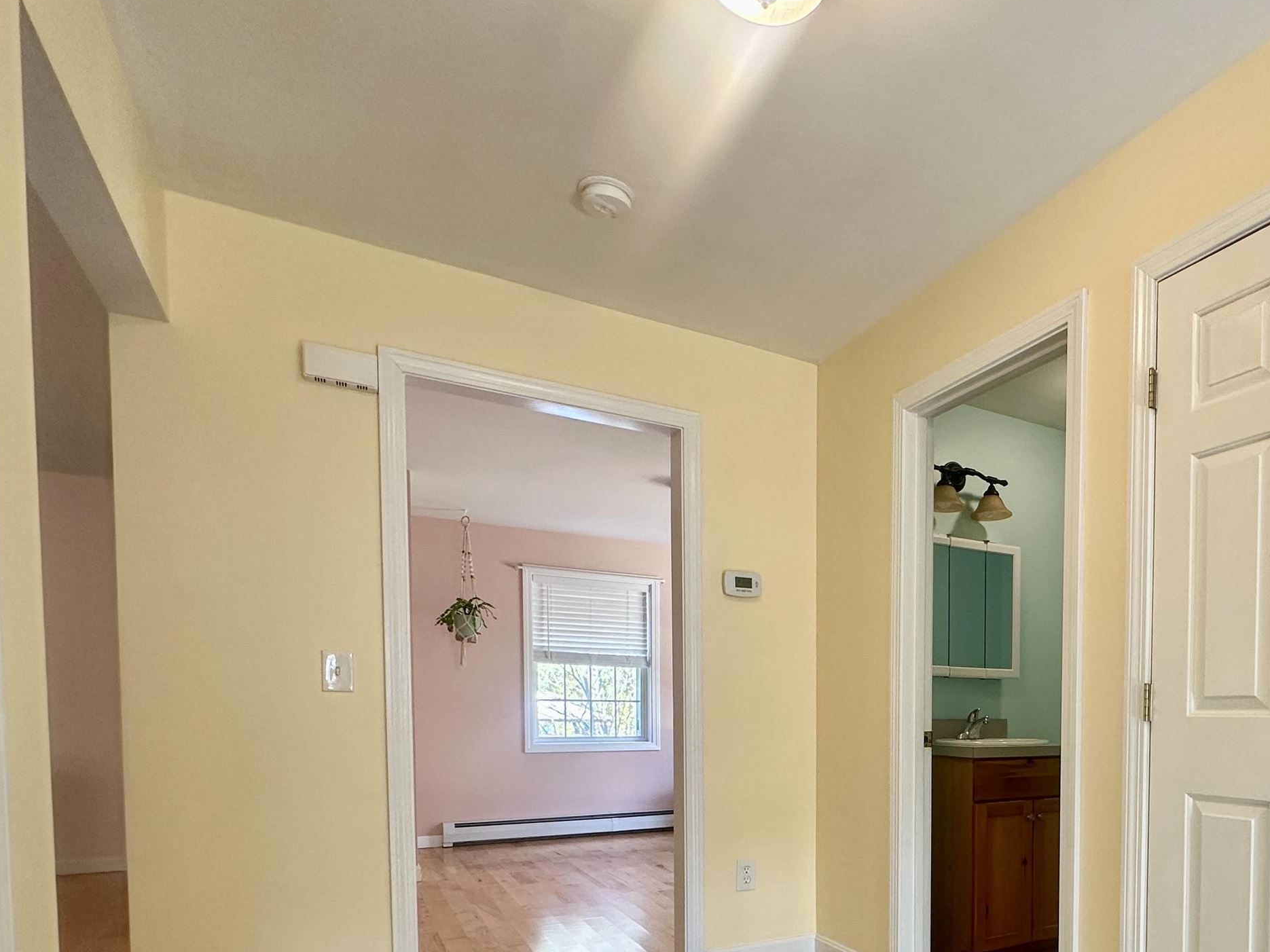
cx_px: 907
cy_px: 751
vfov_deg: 55.1
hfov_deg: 70.4
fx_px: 844
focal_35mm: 23
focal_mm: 2.22
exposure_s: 1/99
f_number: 2.2
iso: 160
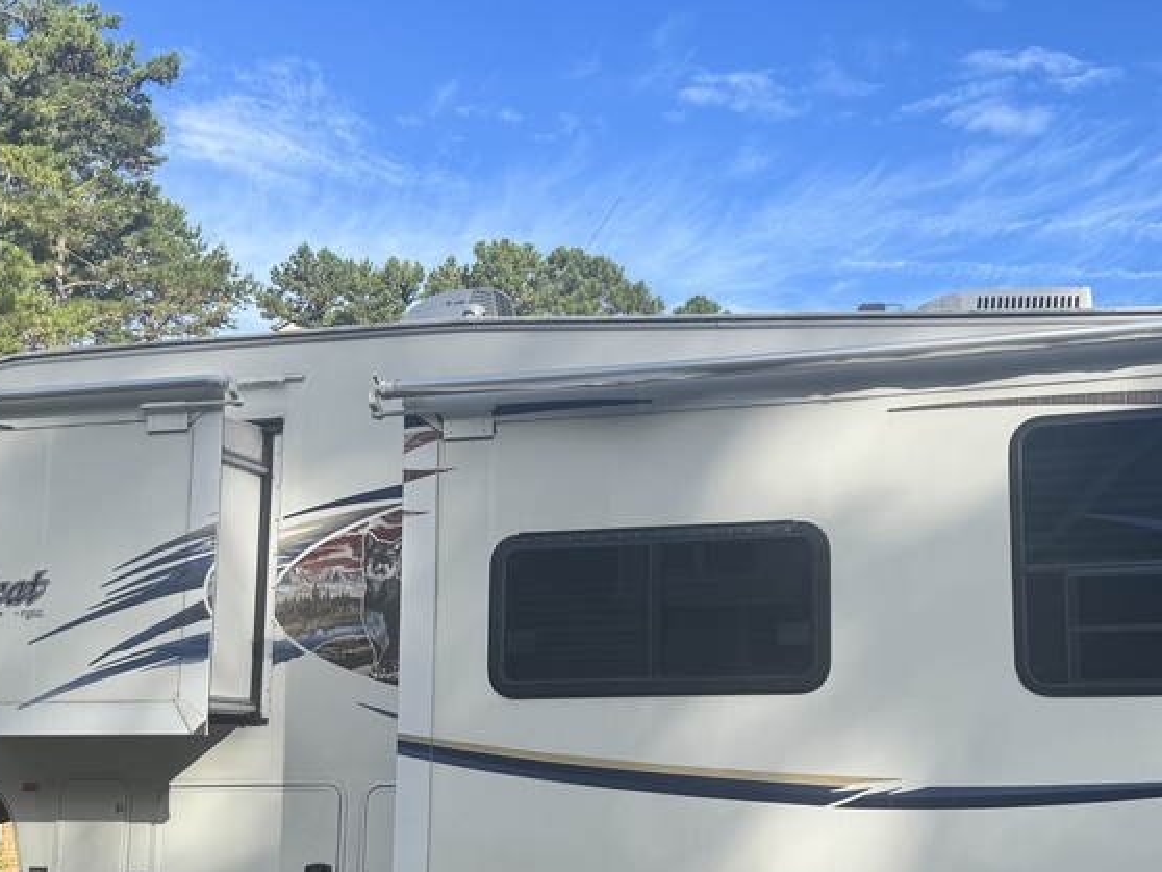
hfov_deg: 43.4
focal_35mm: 43
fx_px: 1444
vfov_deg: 33.3
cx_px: 743
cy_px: 576
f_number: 1.78
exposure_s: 1/2415
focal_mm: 6.76
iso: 80
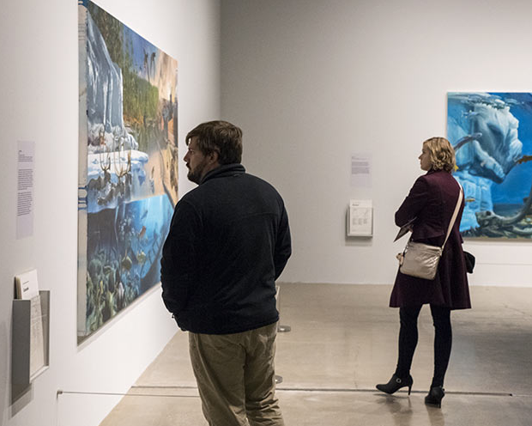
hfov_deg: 31.9
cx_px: 296
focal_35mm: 59
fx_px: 929
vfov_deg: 25.8
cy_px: 214
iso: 9000
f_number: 7.1
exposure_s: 1/125
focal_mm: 52
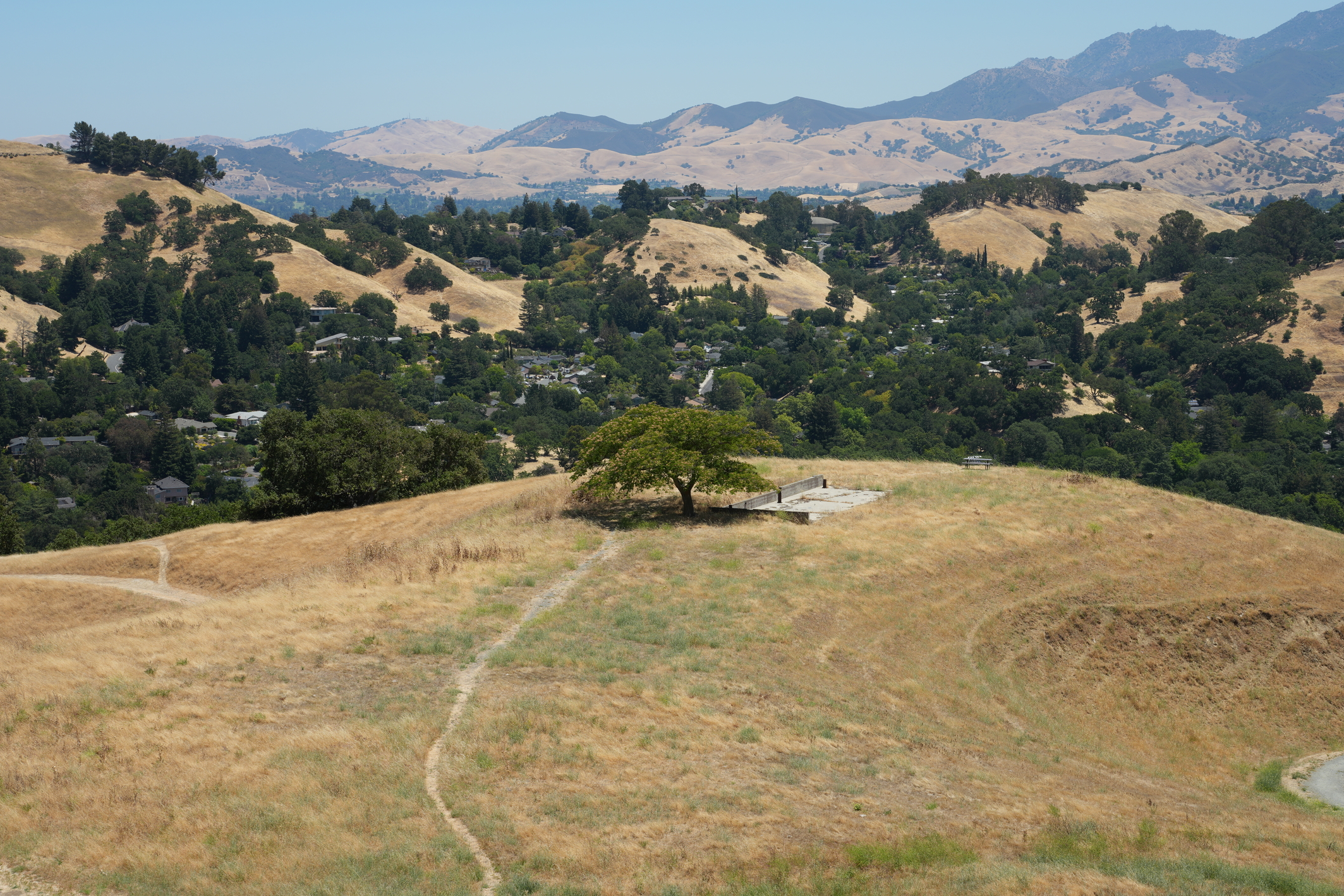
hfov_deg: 30.5
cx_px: 676
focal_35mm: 66
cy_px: 454
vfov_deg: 20.6
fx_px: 2464
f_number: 11
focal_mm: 65
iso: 100
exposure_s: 1/160
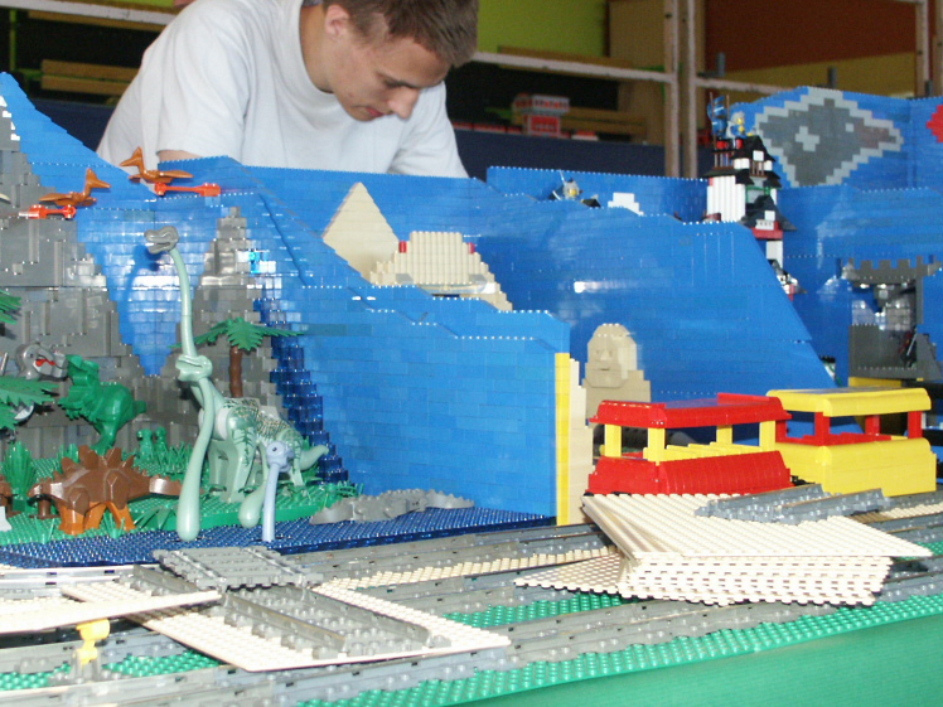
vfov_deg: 22.5
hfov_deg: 29.8
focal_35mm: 65
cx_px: 443
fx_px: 1771
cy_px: 258
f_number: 2.8
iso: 200
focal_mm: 9.96
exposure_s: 1/45
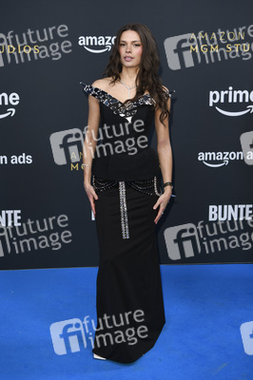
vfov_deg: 39.6
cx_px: 126
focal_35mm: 50
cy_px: 190
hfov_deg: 26.9
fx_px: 528
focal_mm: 50
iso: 400
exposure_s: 1/500
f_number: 4
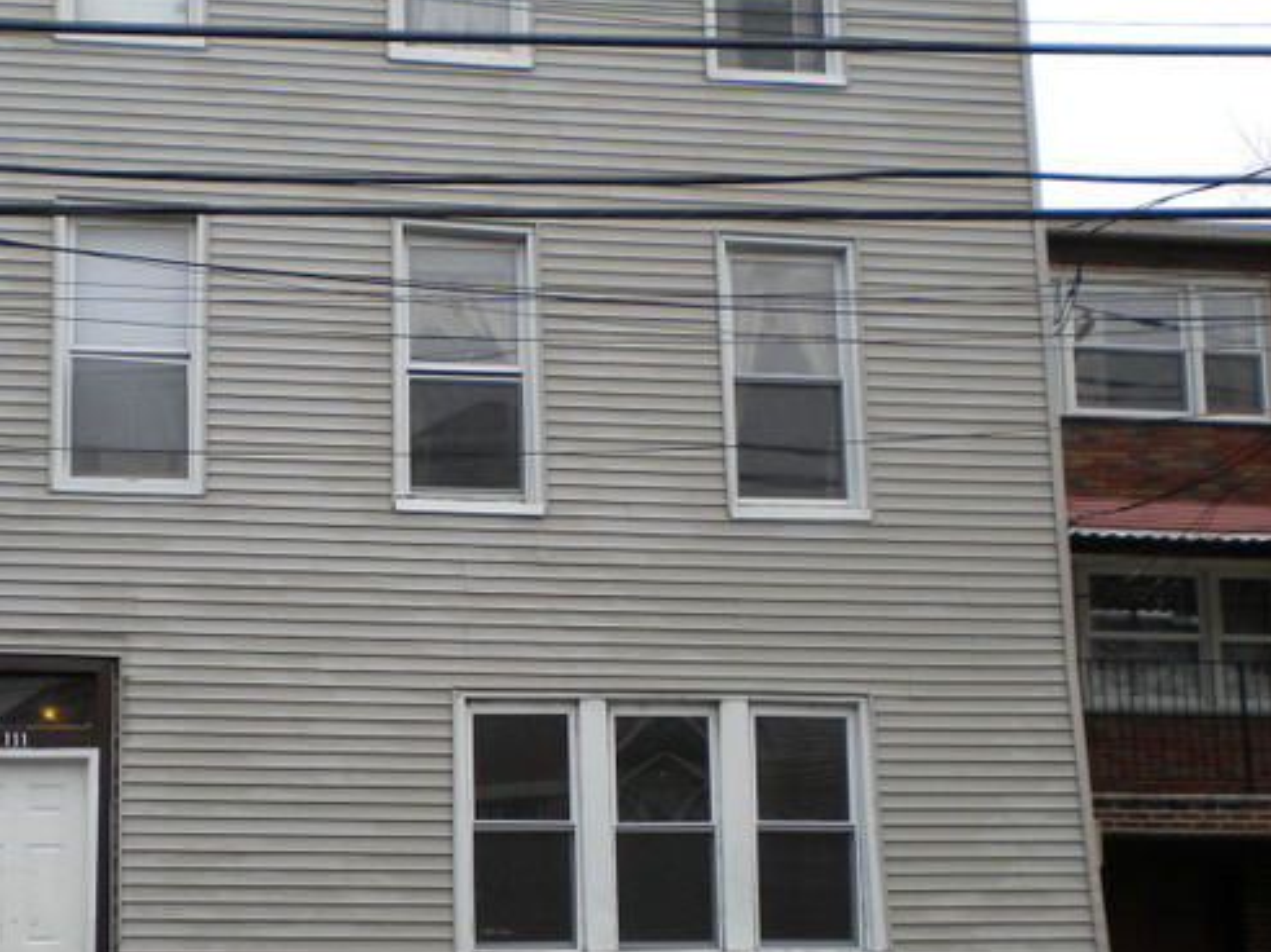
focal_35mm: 57
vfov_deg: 25.6
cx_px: 412
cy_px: 541
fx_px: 2092
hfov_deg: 33.5
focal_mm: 6.3
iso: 80
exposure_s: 1/285
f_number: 4.6
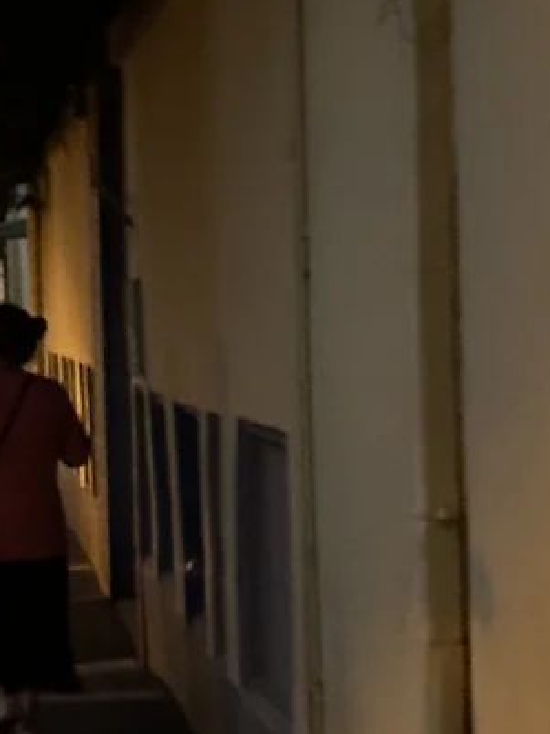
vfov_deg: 11.5
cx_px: -322
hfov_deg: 8.4
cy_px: 332
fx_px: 3648
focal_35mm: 172
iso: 640
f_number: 1.78
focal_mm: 6.86
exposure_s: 1/25
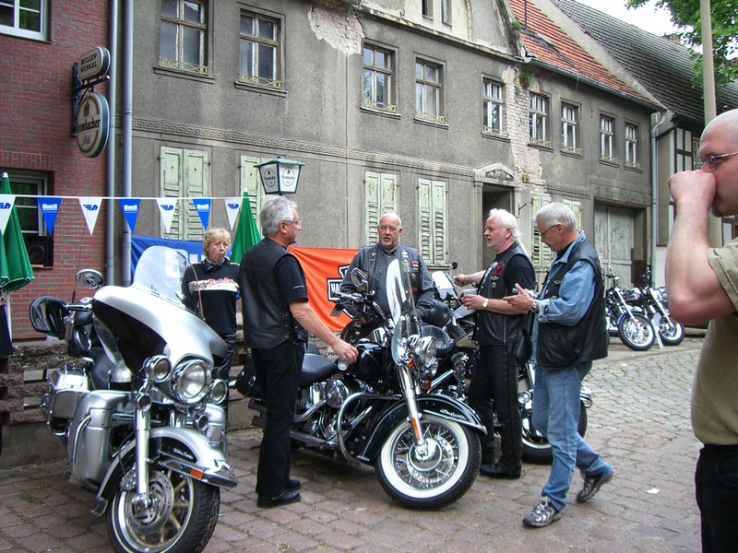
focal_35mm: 38
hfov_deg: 49.0
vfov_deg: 37.7
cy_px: 276
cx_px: 369
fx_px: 810
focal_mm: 6.2
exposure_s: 1/125
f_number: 2.7
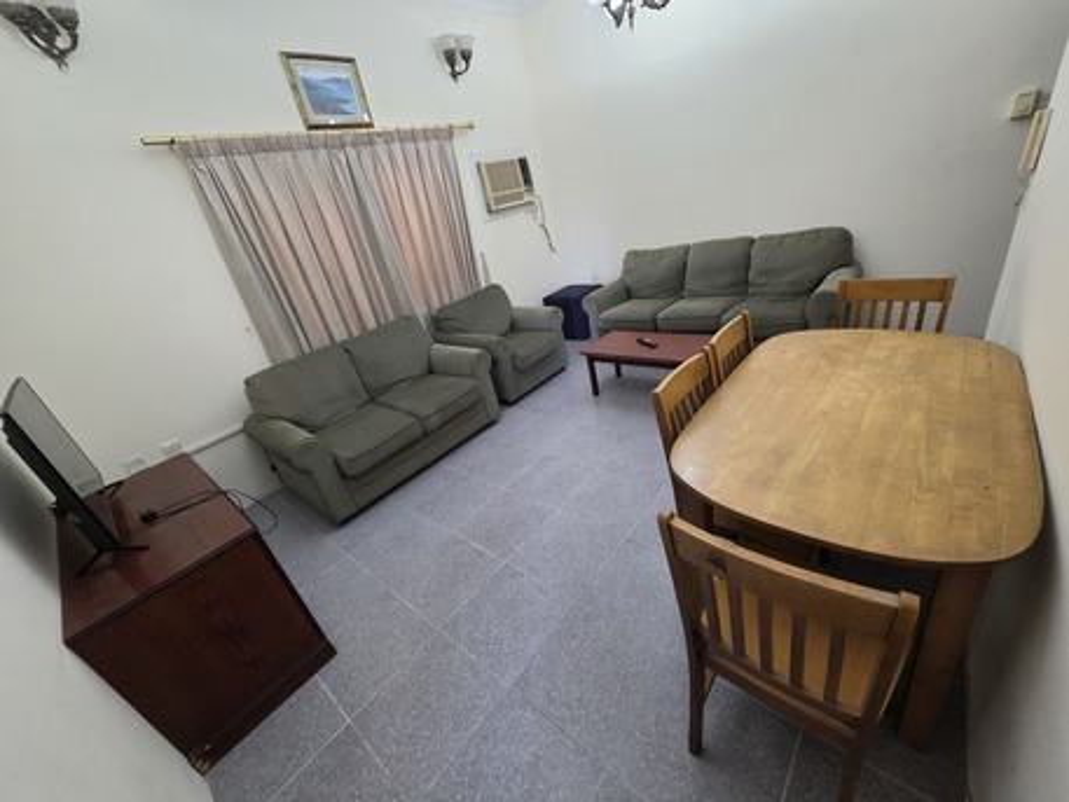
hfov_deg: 106.2
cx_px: 534
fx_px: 402
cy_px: 401
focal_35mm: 13
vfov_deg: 89.9
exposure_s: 1/50
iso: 400
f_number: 1.9
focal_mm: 2.2
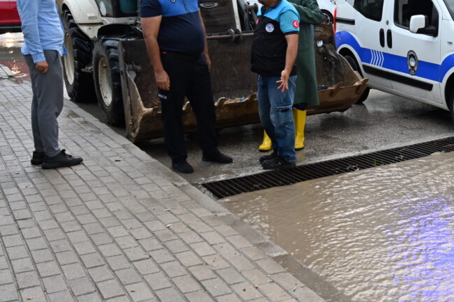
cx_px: 374
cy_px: 80
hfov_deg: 32.8
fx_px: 744
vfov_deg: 22.8
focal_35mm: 59
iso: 640
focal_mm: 30
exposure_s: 1/125
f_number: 4
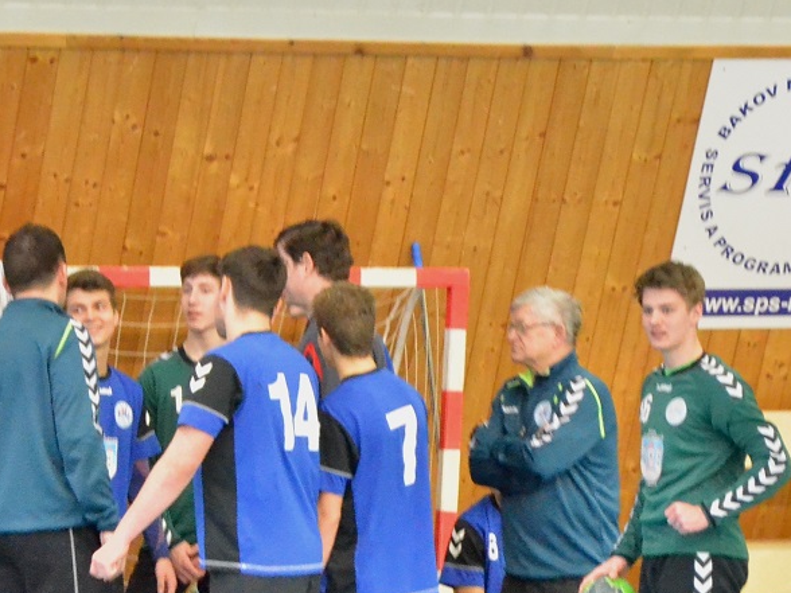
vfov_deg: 5.6
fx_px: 6055
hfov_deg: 7.5
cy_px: 514
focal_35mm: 265
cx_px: 264
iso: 6400
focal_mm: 90
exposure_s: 1/80
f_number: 5.6
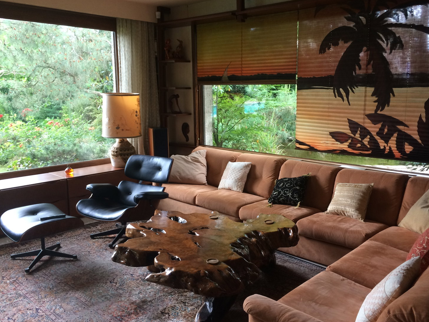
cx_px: 236
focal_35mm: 32
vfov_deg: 44.1
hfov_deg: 56.7
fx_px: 397
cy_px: 151
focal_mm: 4.15
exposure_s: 1/33
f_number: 2.2
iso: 50
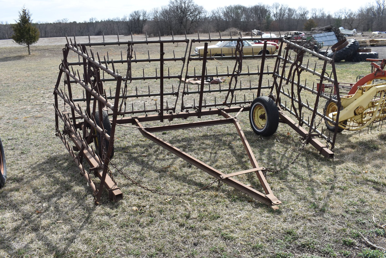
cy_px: 129
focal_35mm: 32
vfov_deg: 41.8
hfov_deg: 59.5
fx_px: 338
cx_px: 193
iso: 140
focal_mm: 21
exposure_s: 1/250
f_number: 8
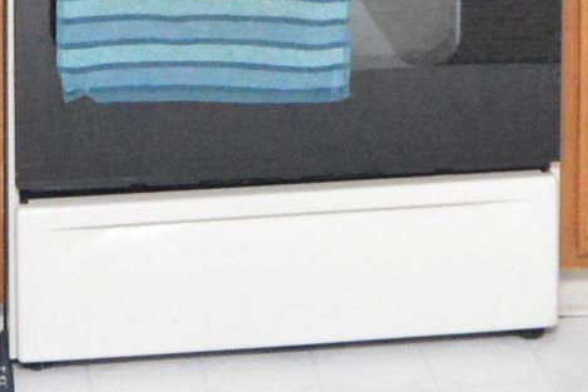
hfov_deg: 13.9
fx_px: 2406
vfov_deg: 8.6
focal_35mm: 147
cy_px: -492
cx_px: 331
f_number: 8
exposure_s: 1/200
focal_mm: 15
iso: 4000
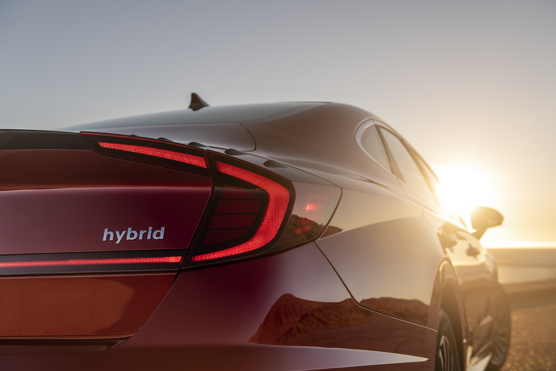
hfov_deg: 50.7
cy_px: 186
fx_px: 587
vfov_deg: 35.1
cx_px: 278
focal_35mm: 38
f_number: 5
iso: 64
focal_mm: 38
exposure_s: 1/30
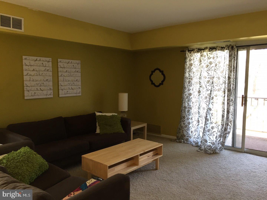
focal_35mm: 29
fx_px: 224
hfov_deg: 61.7
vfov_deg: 48.2
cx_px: 134
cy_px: 100
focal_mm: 4.15
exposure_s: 1/30
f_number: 2.2
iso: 80
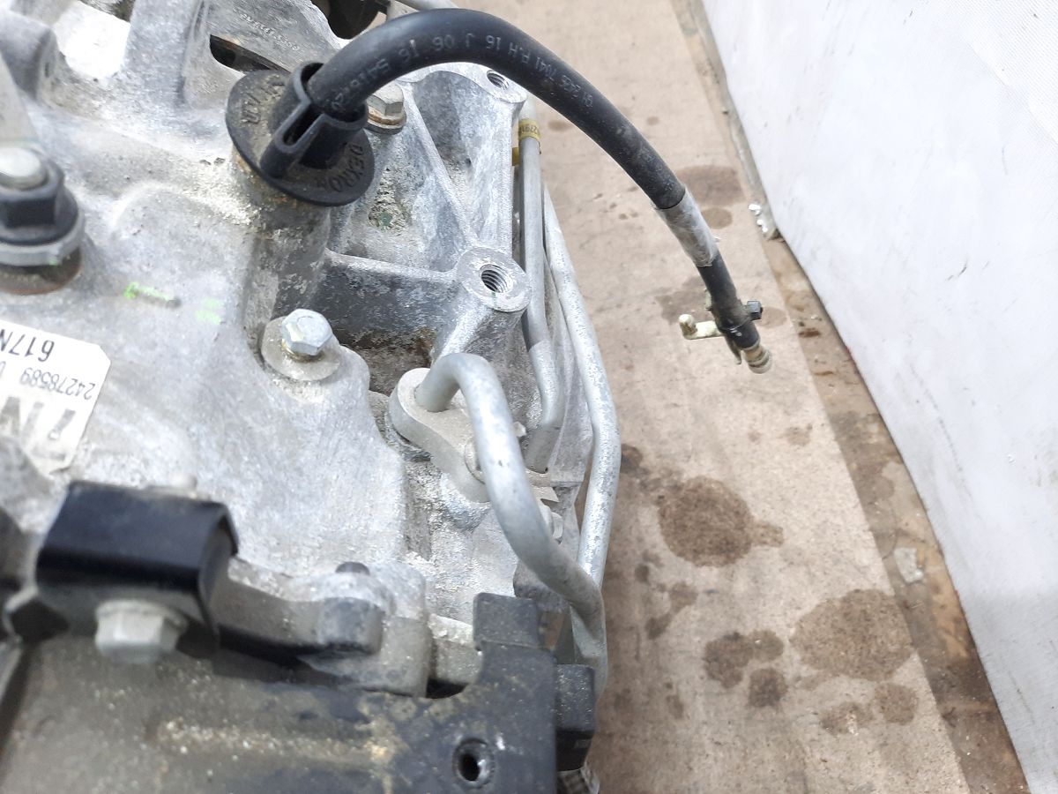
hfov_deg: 69.4
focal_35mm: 25
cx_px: 529
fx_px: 764
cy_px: 397
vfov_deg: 54.9
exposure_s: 1/50
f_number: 2
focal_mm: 4.6
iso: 320
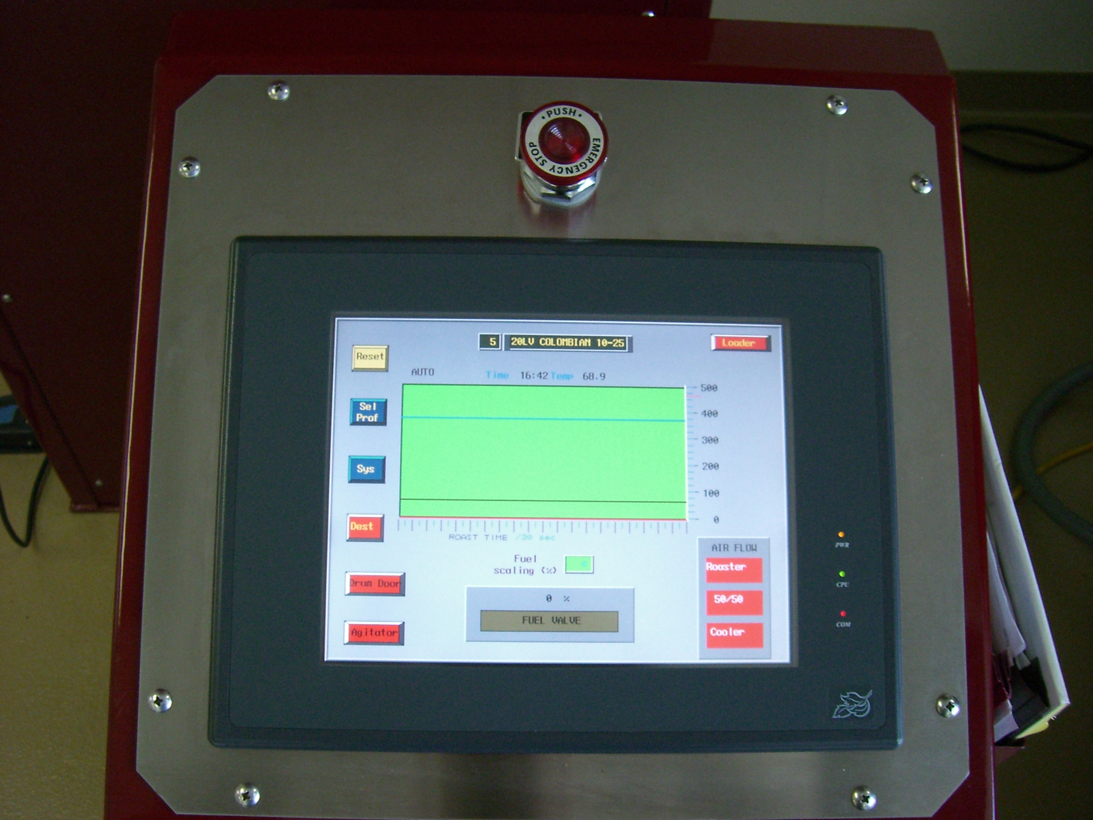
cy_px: 410
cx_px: 546
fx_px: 1200
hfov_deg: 49.0
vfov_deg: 37.7
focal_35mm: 38
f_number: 2.7
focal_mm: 6.2
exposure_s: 1/80
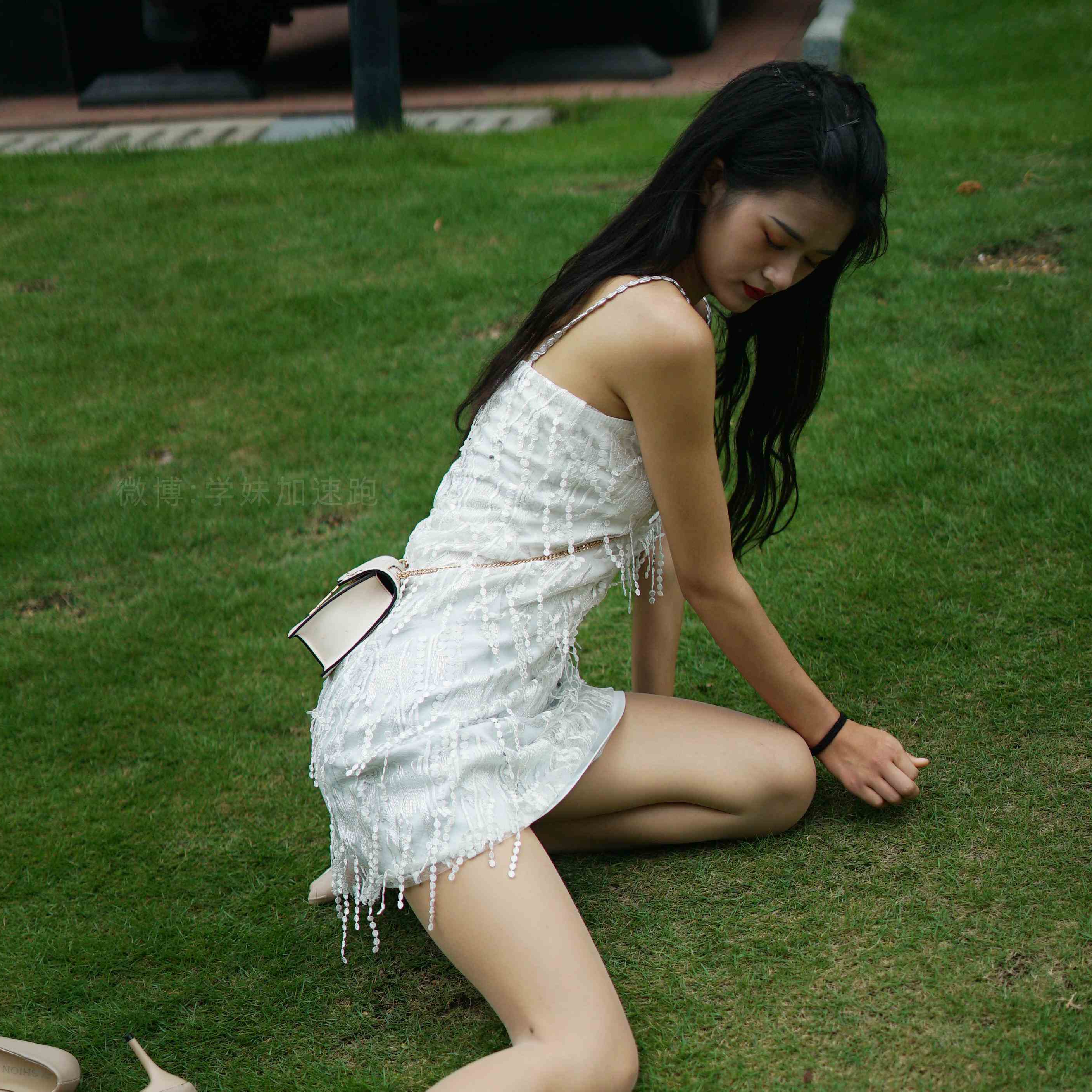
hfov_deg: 26.9
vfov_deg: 26.6
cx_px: 546
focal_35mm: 64
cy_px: 772
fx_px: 2284
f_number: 1.8
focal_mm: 50
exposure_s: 1/8000
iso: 250
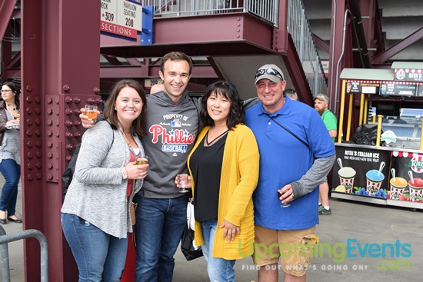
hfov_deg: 67.4
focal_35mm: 27
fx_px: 317
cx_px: 212
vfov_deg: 48.0
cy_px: 141
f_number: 4.5
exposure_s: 1/125
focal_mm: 18
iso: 400
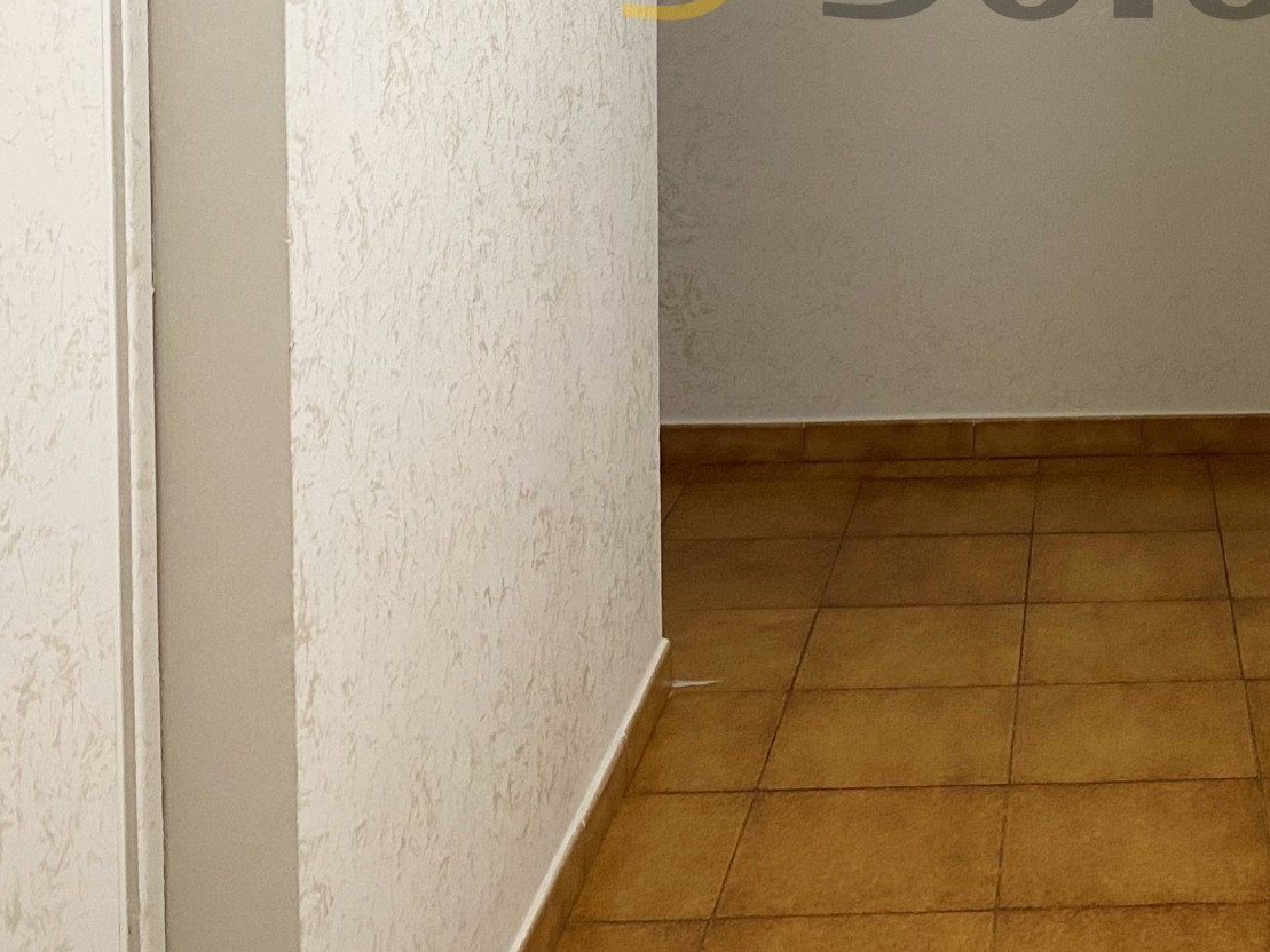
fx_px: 2202
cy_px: -116
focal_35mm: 60
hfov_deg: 30.4
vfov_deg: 22.9
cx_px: 1205
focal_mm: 4.25
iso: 125
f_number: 1.8
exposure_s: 1/73
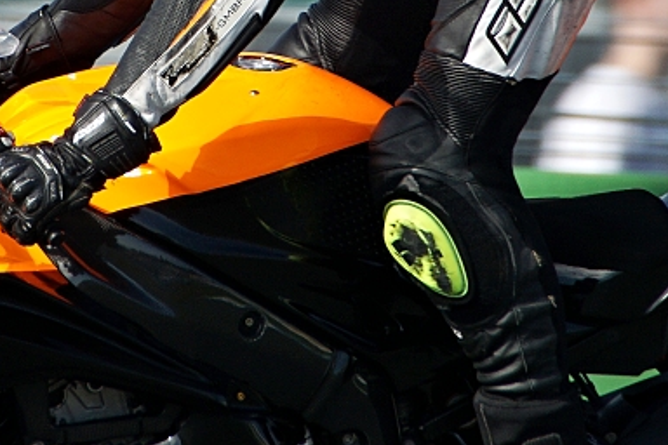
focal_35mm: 2500
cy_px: -145
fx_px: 46385
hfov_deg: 0.8
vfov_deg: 0.6
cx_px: 158
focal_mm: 500
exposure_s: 1/400
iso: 100
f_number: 7.1
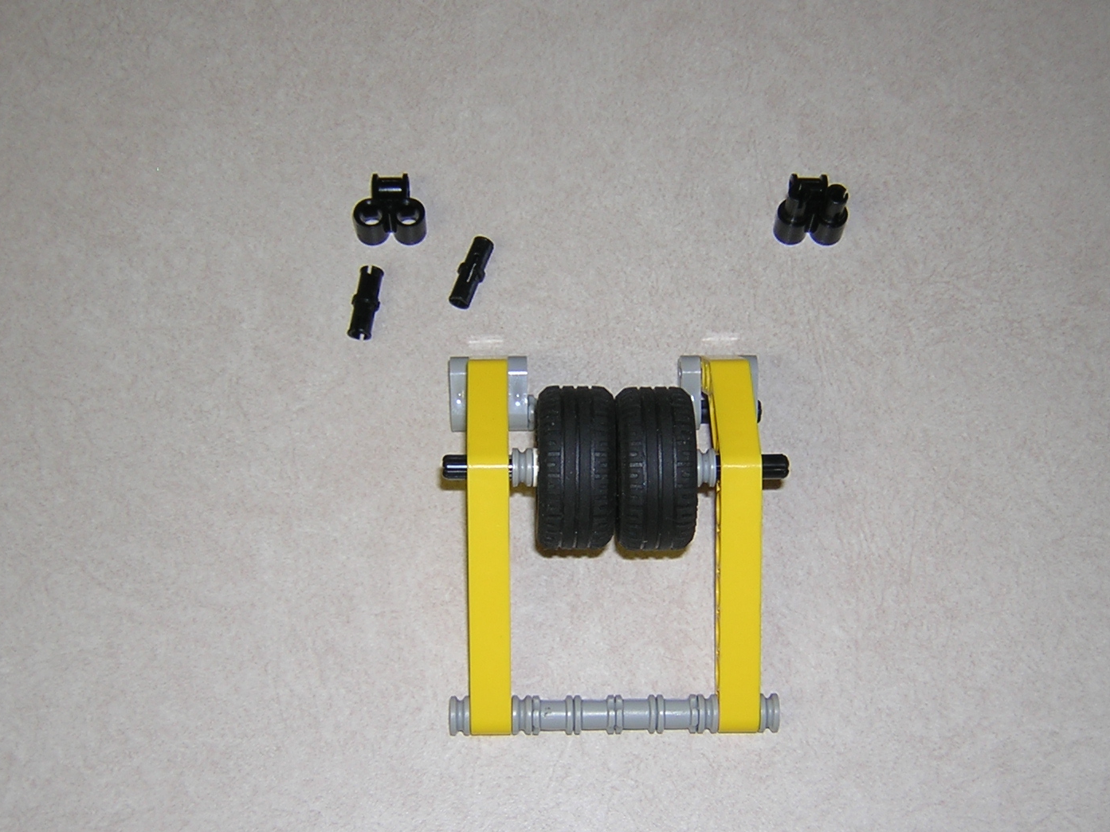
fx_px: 1731
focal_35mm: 54
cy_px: 440
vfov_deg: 27.0
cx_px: 590
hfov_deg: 35.5
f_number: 2.9
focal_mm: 6.1
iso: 100
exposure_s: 1/60.1
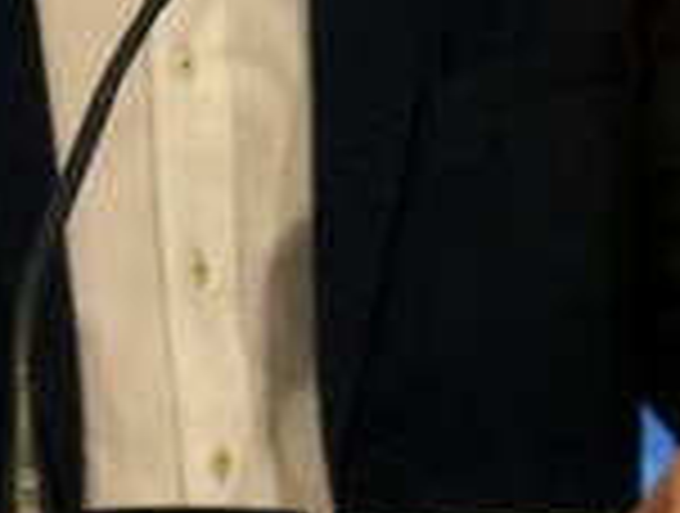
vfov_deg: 3.3
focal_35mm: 453
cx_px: 176
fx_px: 8920
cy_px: -68
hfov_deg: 4.4
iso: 120
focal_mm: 15.3
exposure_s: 1/33
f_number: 4.4
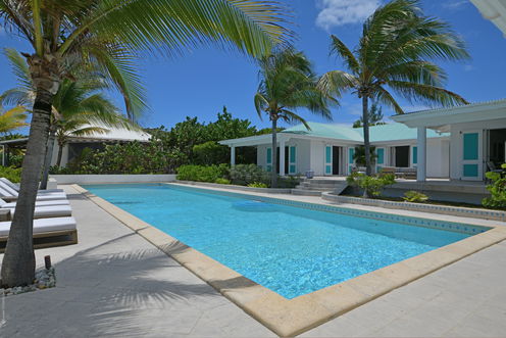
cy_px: 169
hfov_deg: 81.2
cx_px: 253
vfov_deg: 59.5
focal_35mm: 21
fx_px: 295
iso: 200
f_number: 13
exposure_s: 1/500
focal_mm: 21
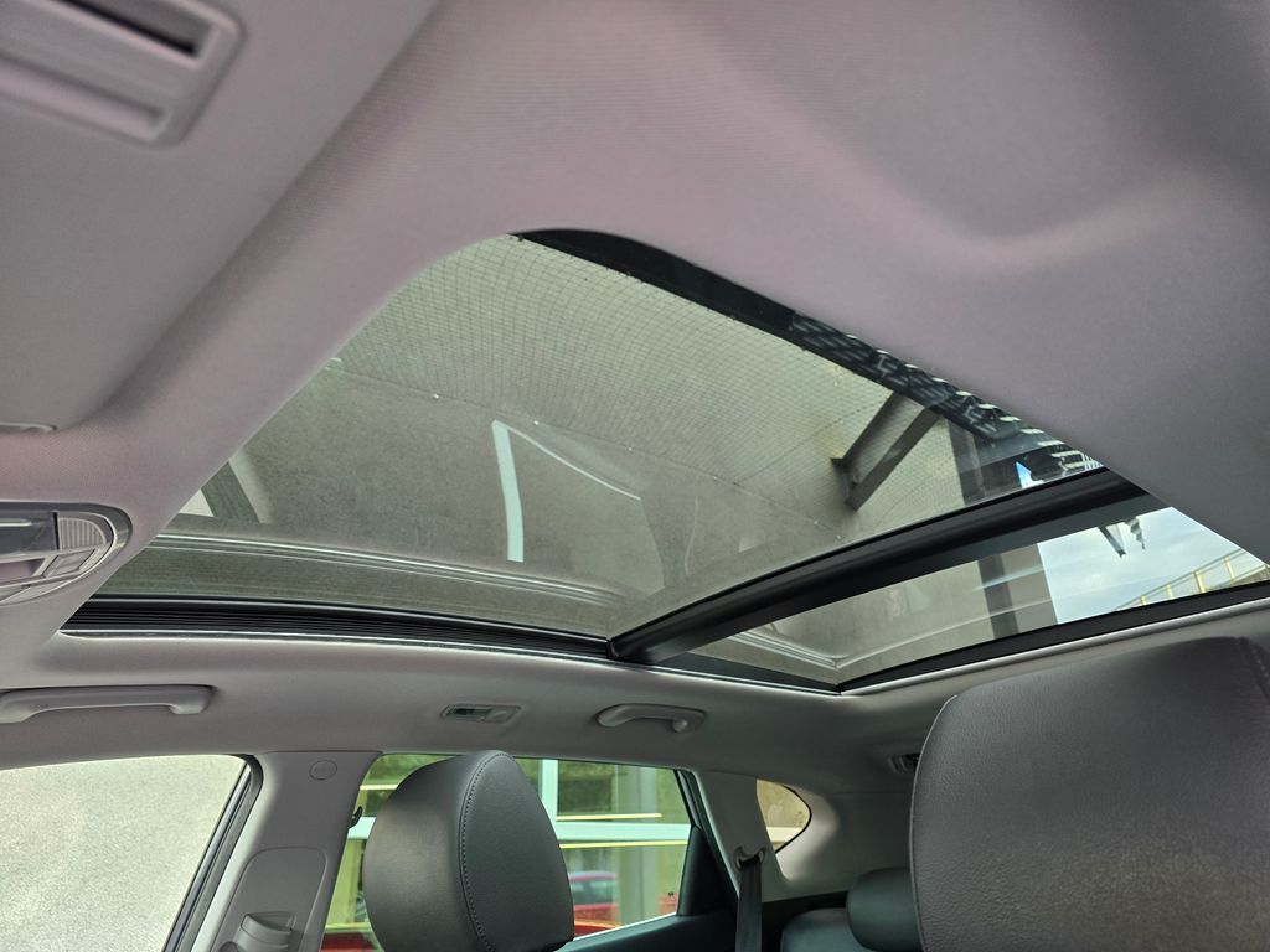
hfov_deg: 73.9
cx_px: 635
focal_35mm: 23
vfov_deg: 58.9
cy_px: 476
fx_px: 844
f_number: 1.7
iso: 160
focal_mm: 6.3
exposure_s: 1/100
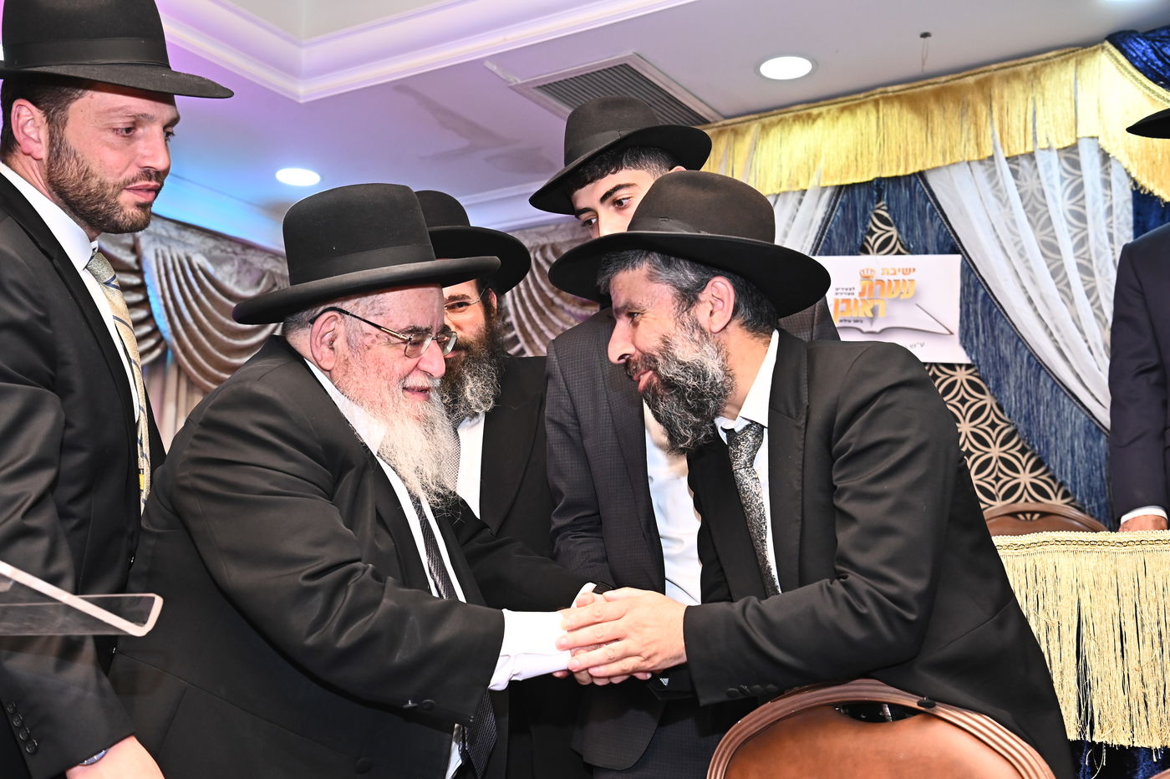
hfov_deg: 46.4
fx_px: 1364
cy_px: 390
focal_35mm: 42
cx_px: 585
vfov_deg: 31.9
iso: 2000
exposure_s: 1/200
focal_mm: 42
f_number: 5.6
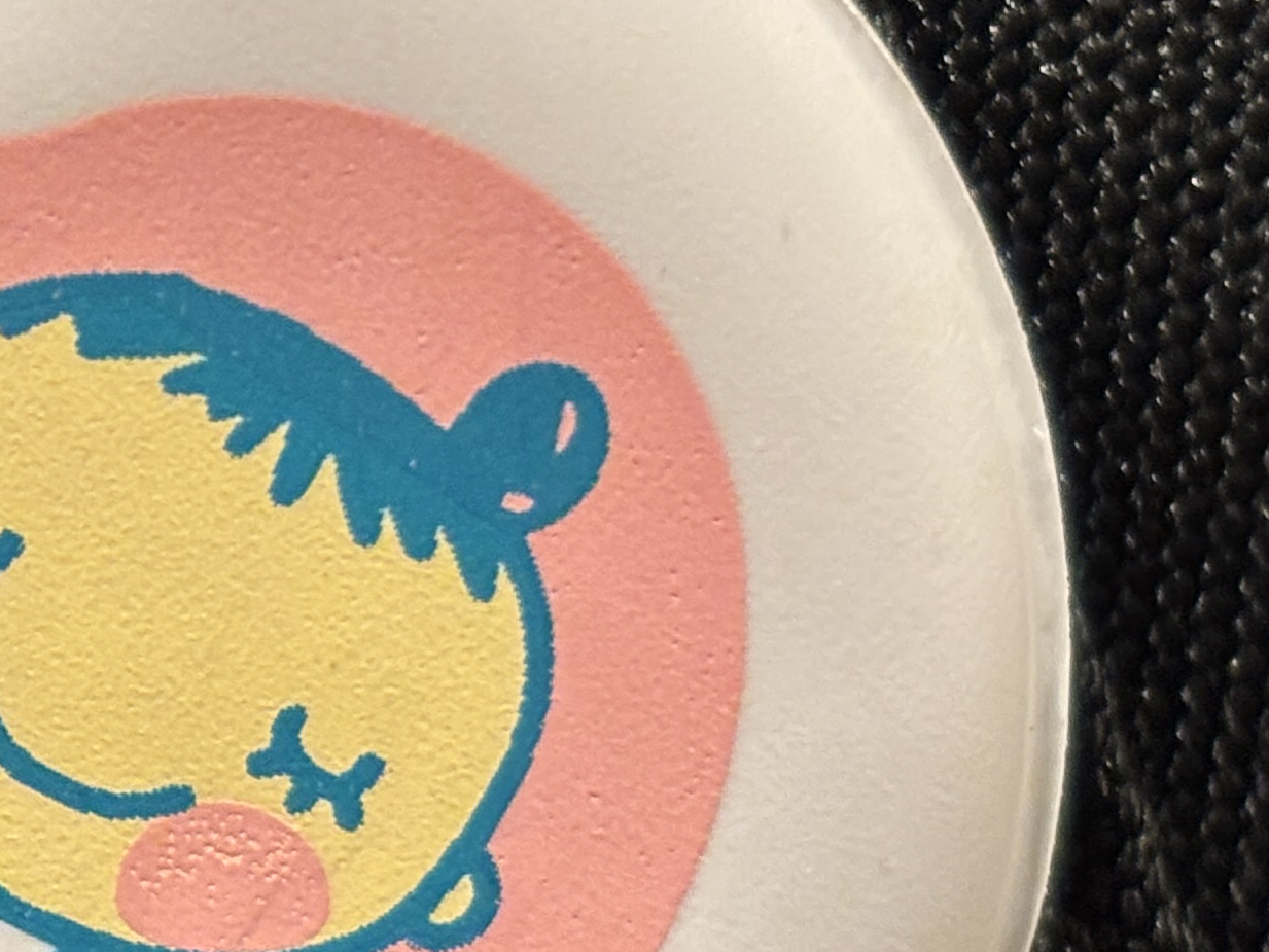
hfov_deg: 11.5
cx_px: -110
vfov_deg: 8.7
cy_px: 424
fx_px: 6233
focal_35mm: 170
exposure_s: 1/40
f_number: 1.6
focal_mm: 5.96
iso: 200
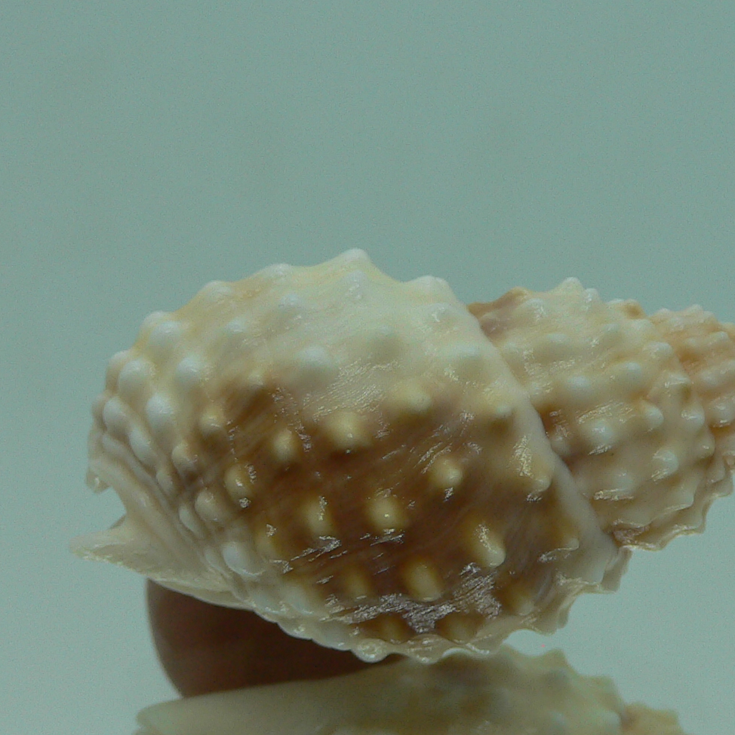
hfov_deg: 26.8
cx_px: 458
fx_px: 1537
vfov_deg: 26.6
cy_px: 534
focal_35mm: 64
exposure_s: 1/80
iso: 80
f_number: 2.8
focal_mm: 4.6
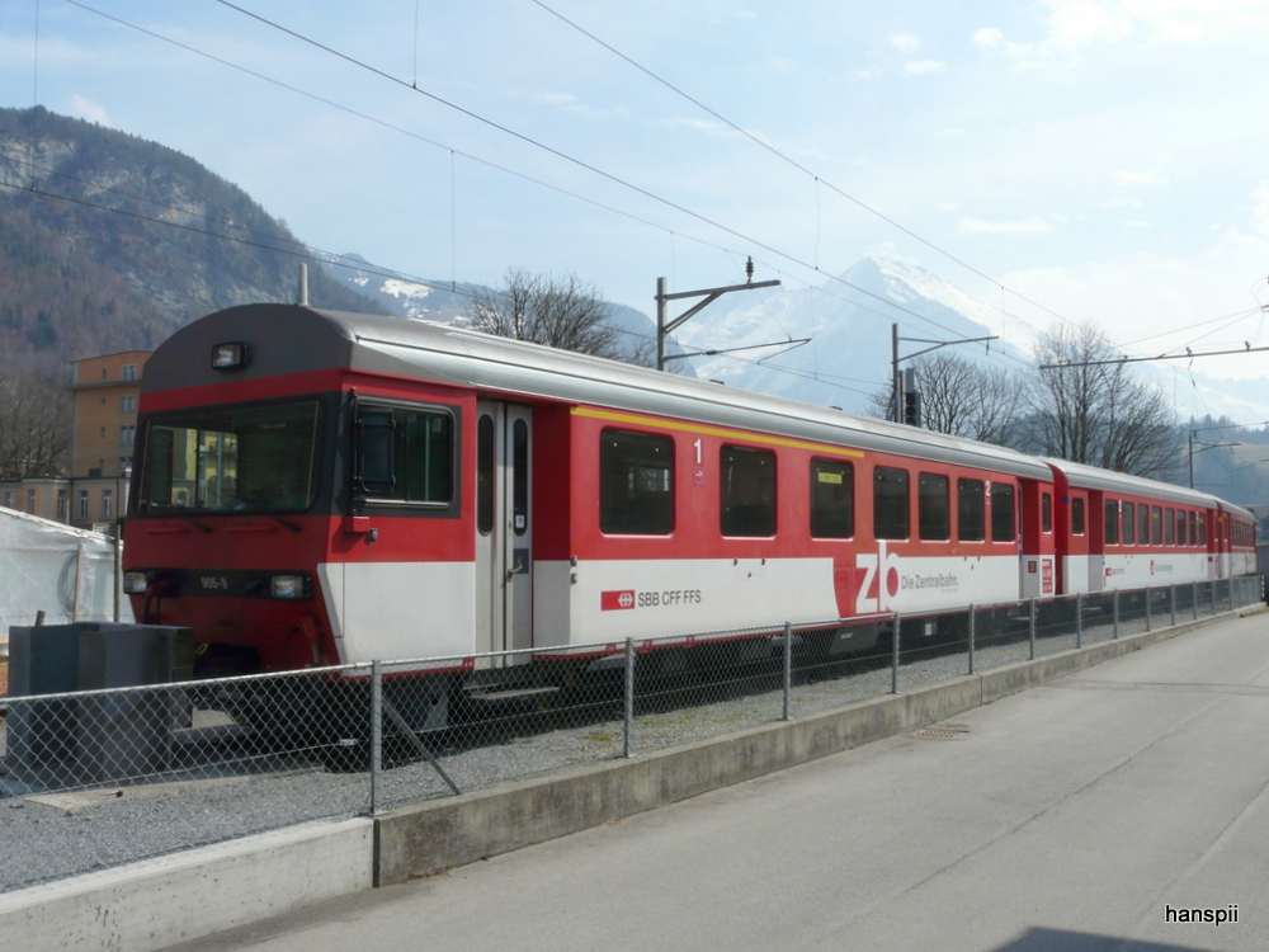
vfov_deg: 44.2
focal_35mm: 32
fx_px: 1173
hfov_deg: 56.8
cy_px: 476
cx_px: 634
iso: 100
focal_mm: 5.3
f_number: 7.1
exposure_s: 1/400
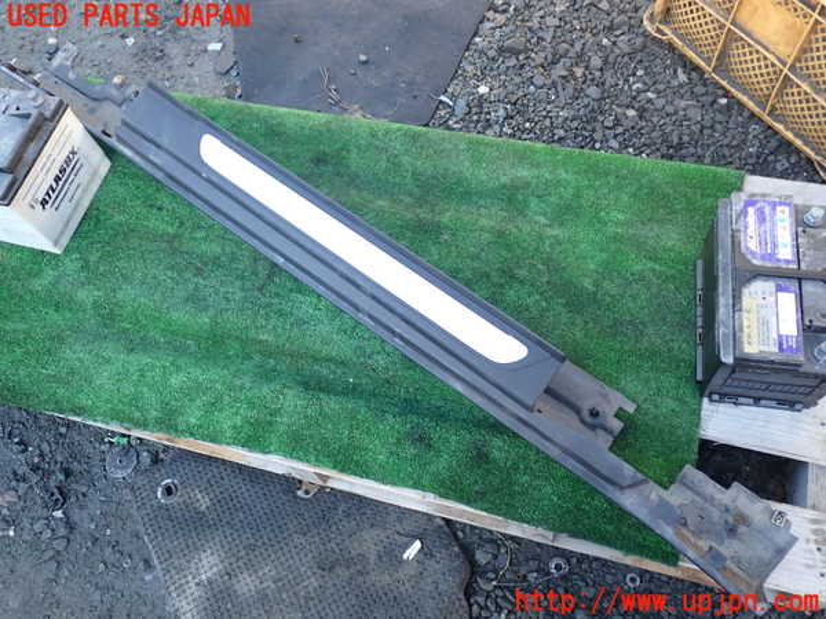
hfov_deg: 60.0
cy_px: 310
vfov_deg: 46.8
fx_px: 716
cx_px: 413
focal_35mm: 30
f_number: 2.3
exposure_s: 1/100
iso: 100
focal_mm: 5.4
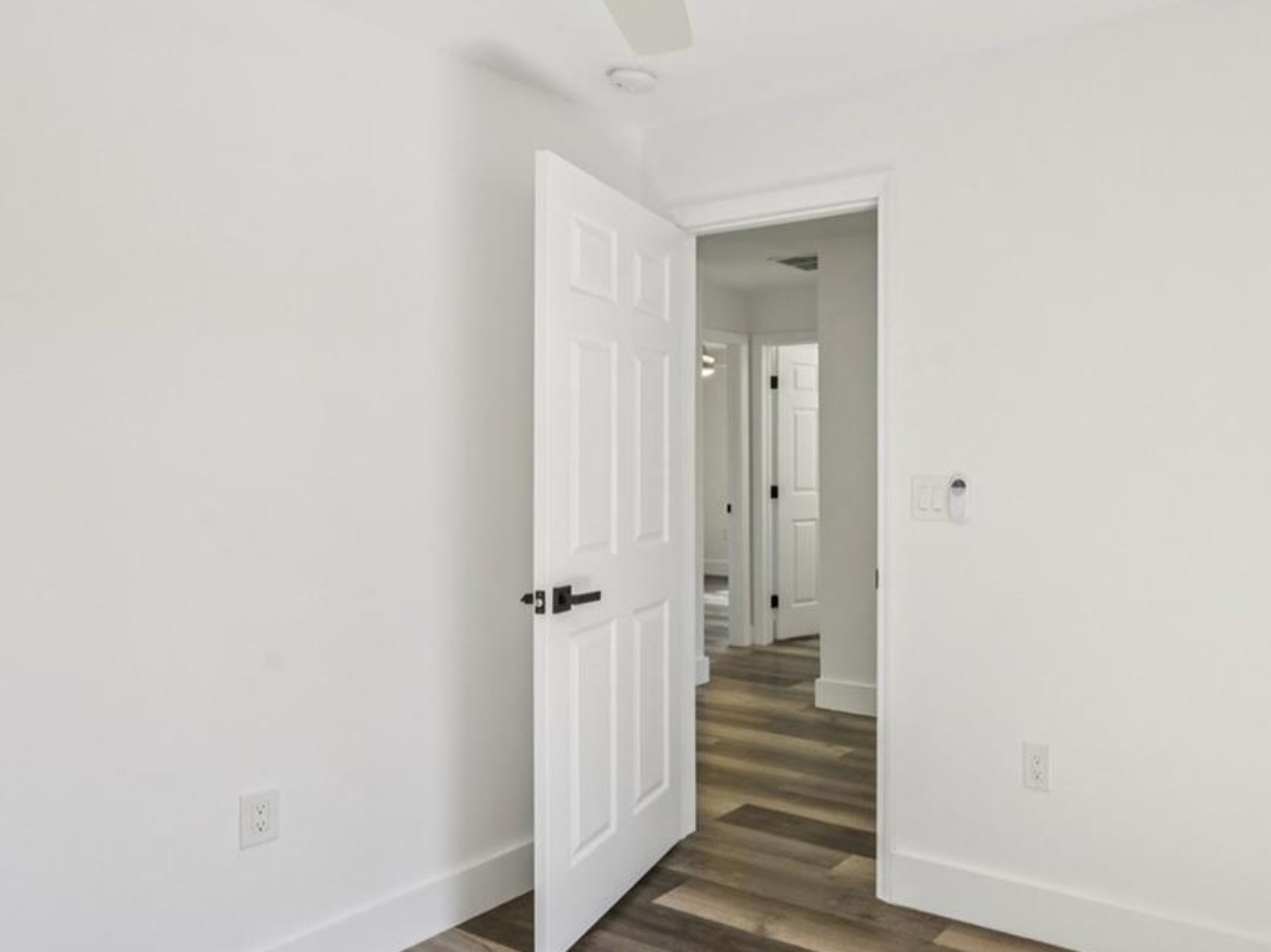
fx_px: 918
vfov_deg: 54.8
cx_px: 943
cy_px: 441
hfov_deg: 65.4
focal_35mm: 25
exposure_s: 1/125
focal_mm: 14
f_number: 8
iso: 400
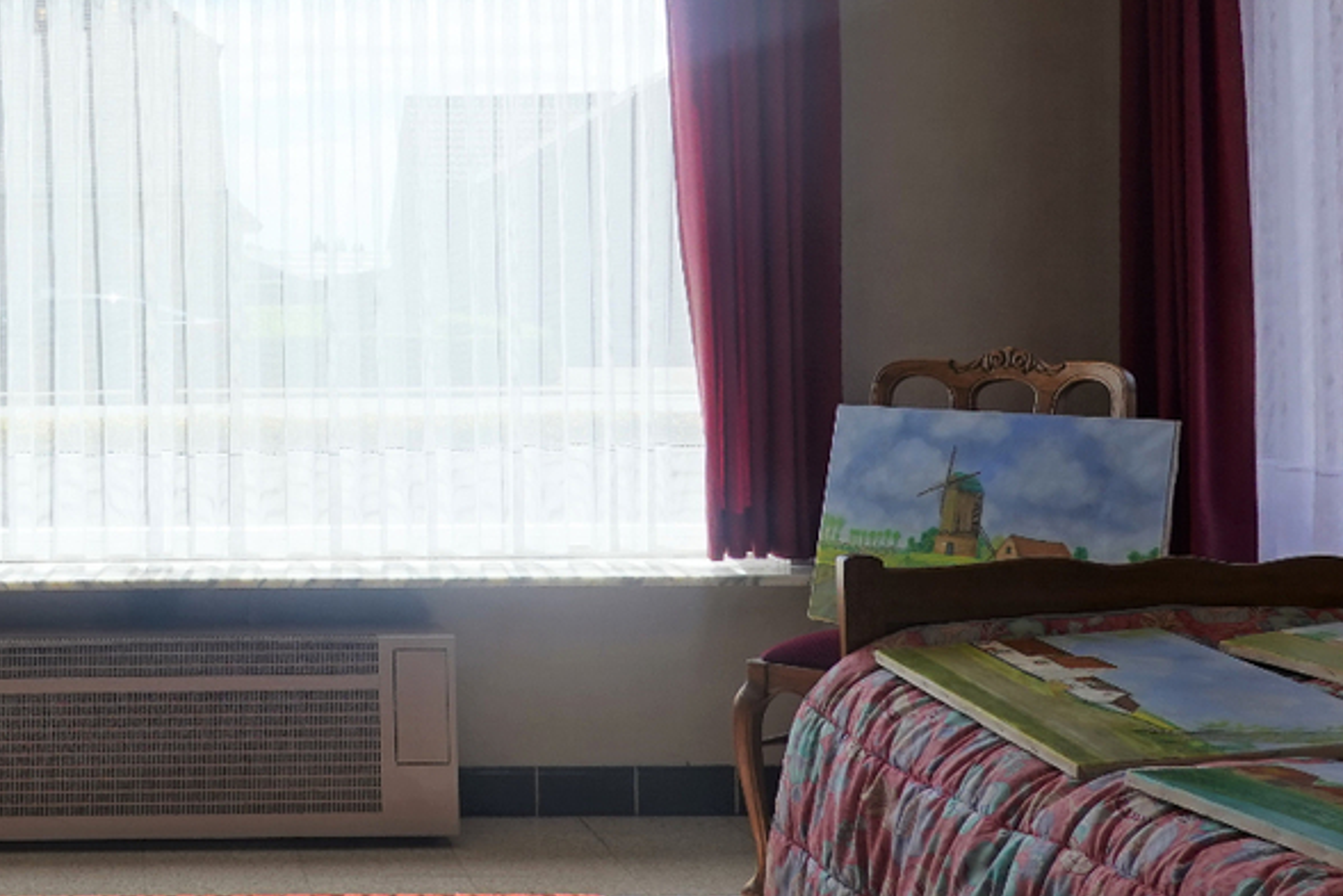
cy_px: 255
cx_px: 80
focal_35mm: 55
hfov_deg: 33.8
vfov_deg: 24.4
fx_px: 2052
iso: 125
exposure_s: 1/250
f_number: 4
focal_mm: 9
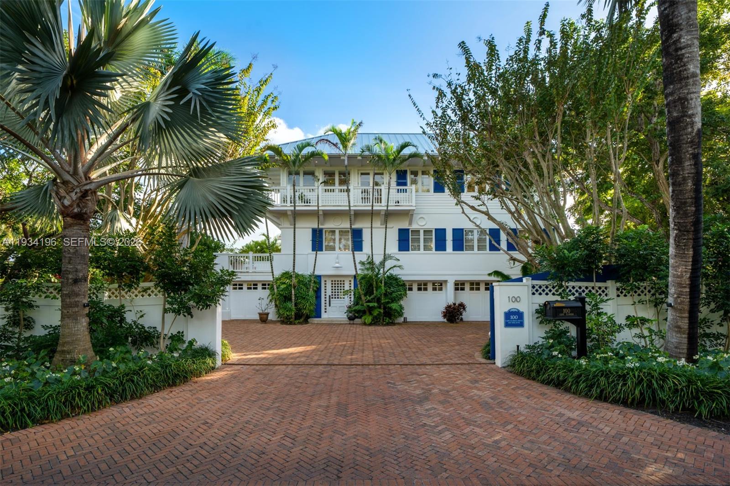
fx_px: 324
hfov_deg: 96.7
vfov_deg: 73.7
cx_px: 365
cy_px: 243
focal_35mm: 16
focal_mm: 16
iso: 100
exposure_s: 1/15
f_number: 11
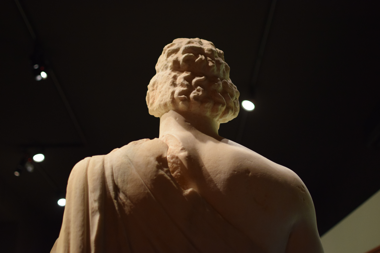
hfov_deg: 37.9
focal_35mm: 52
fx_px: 554
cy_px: 126
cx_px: 190
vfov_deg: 25.8
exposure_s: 1/60
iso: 1600
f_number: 1.8
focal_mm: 35
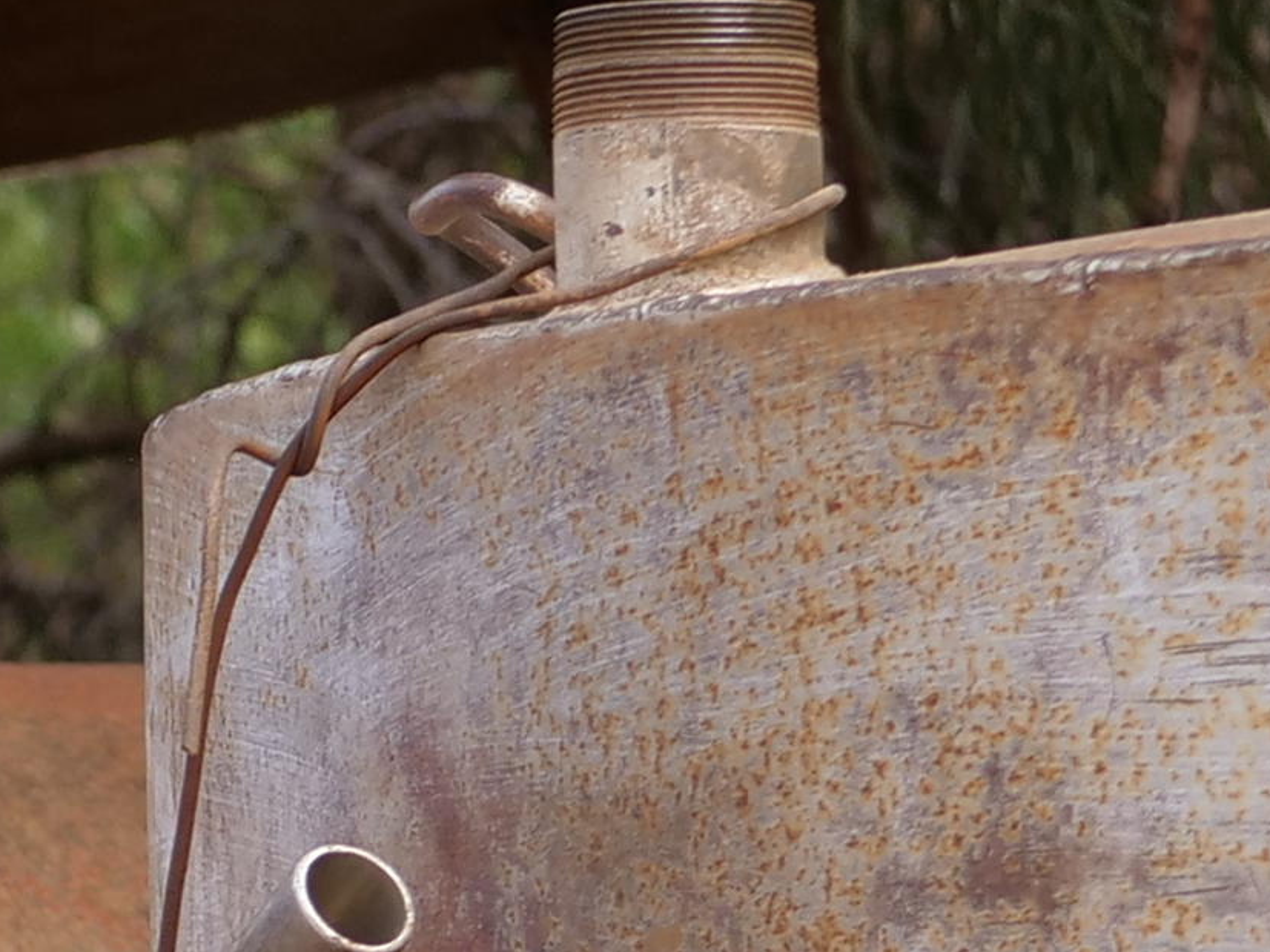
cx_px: -1506
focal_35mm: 520
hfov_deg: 3.8
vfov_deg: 2.9
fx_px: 19075
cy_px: 676
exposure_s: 1/640
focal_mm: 43
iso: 200
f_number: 3.5
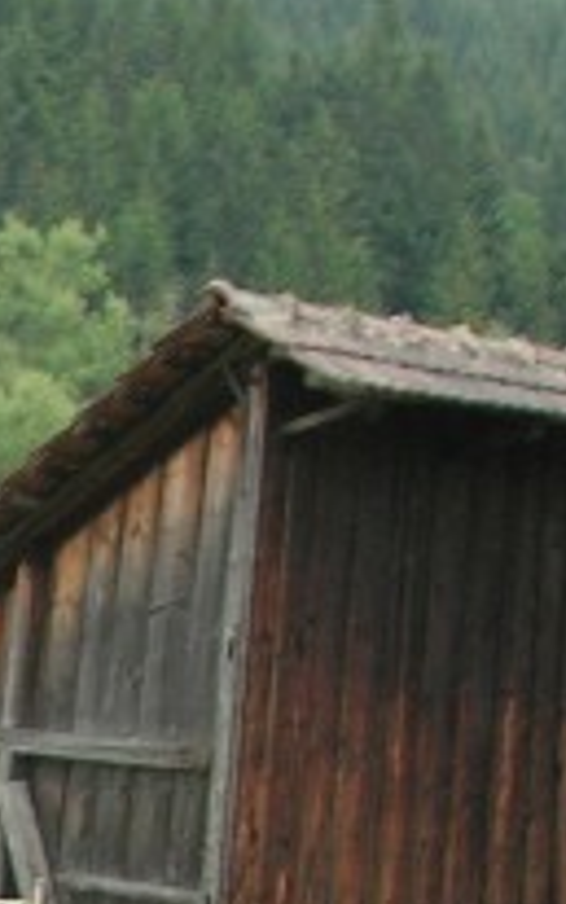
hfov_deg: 6.7
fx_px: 4362
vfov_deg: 11.3
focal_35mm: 177
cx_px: -1125
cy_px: 1374
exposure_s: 1/158
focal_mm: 7.8
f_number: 4.8
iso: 64
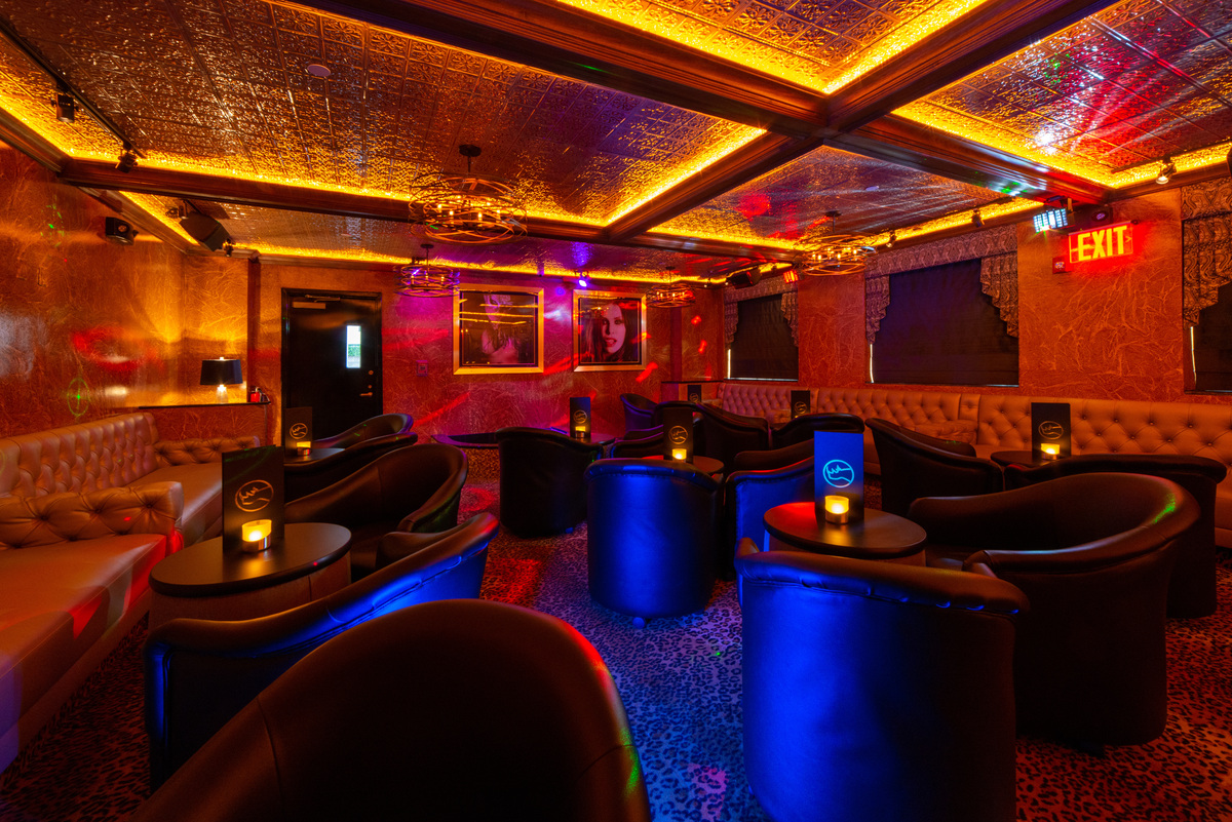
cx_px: 616
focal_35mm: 14
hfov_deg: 104.2
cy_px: 411
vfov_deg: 81.3
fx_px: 479
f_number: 16
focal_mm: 14
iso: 640
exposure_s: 1.6
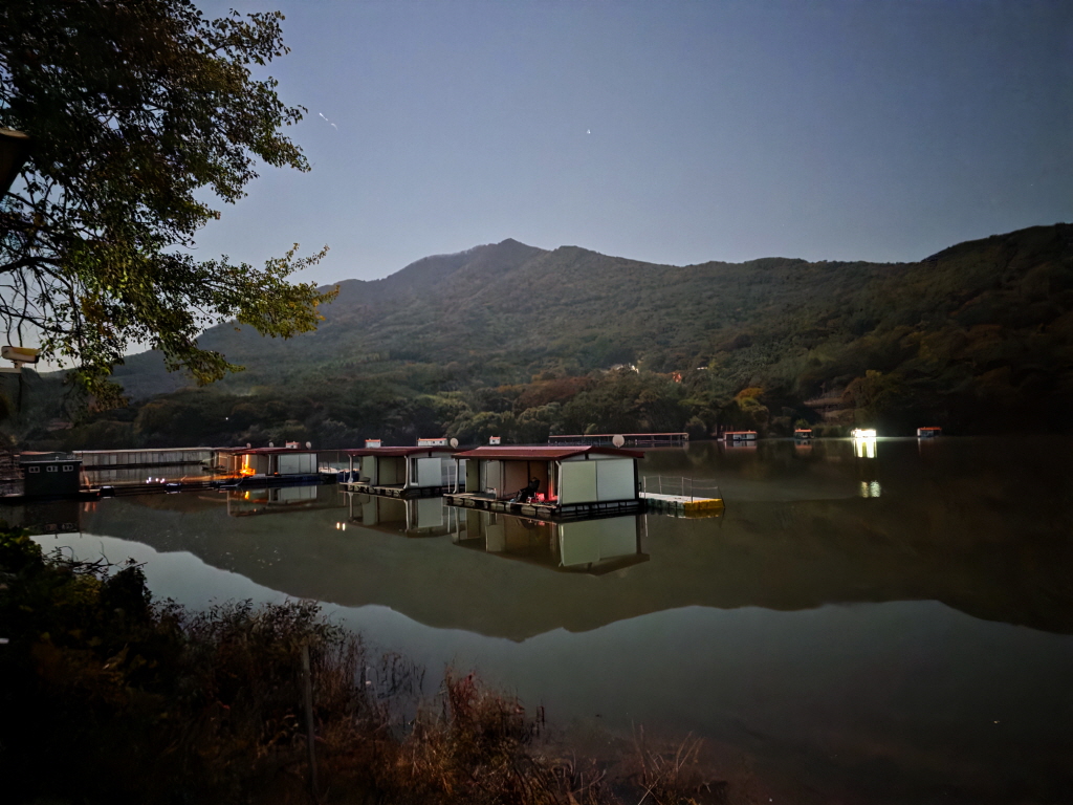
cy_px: 402
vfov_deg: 58.9
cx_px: 536
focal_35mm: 23
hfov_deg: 73.9
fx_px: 713
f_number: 1.7
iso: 3200
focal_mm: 6.3
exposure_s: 1/2
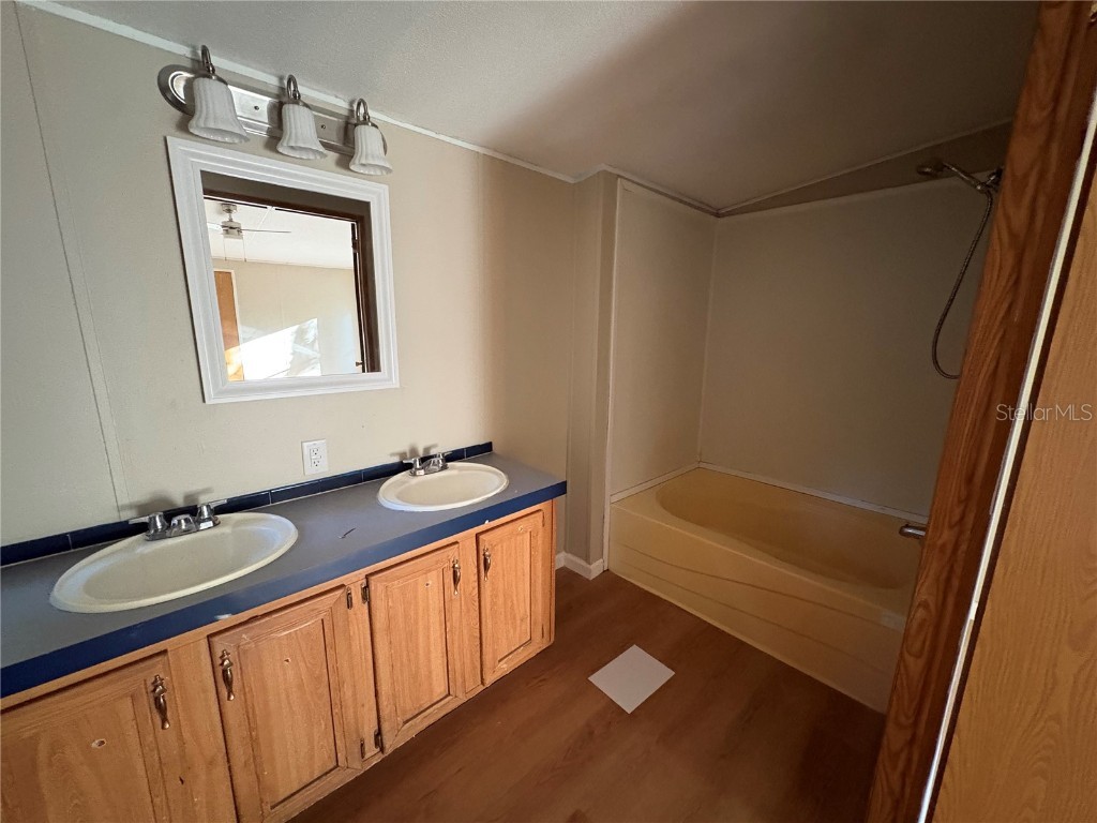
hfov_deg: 102.1
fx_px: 444
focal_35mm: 14
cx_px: 548
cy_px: 412
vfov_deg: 85.7
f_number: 2.2
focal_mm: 2.22
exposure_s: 1/44
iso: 1000
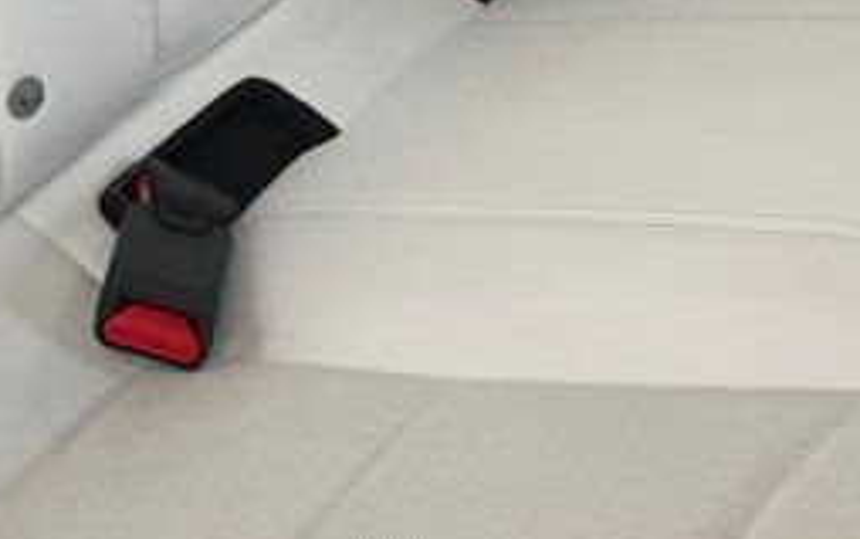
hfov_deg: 18.6
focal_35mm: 111
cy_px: -359
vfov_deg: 11.2
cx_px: 186
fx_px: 2603
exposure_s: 1/120
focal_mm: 4.2
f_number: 1.6
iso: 50
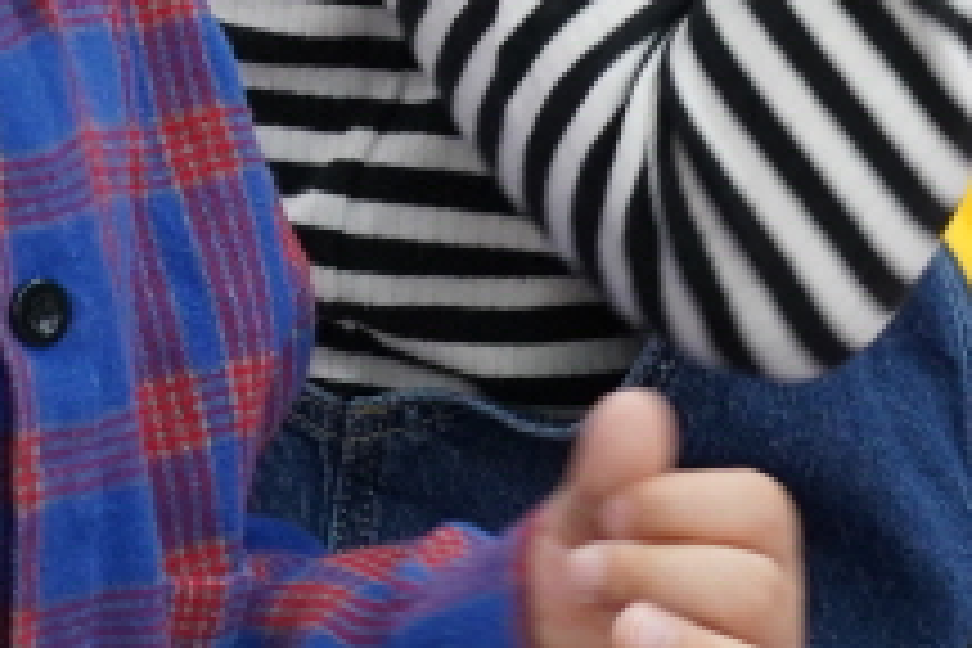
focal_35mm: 261
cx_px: 144
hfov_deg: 7.9
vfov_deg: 5.1
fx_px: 7046
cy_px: -749
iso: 2500
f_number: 5.6
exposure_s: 1/80
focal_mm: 45
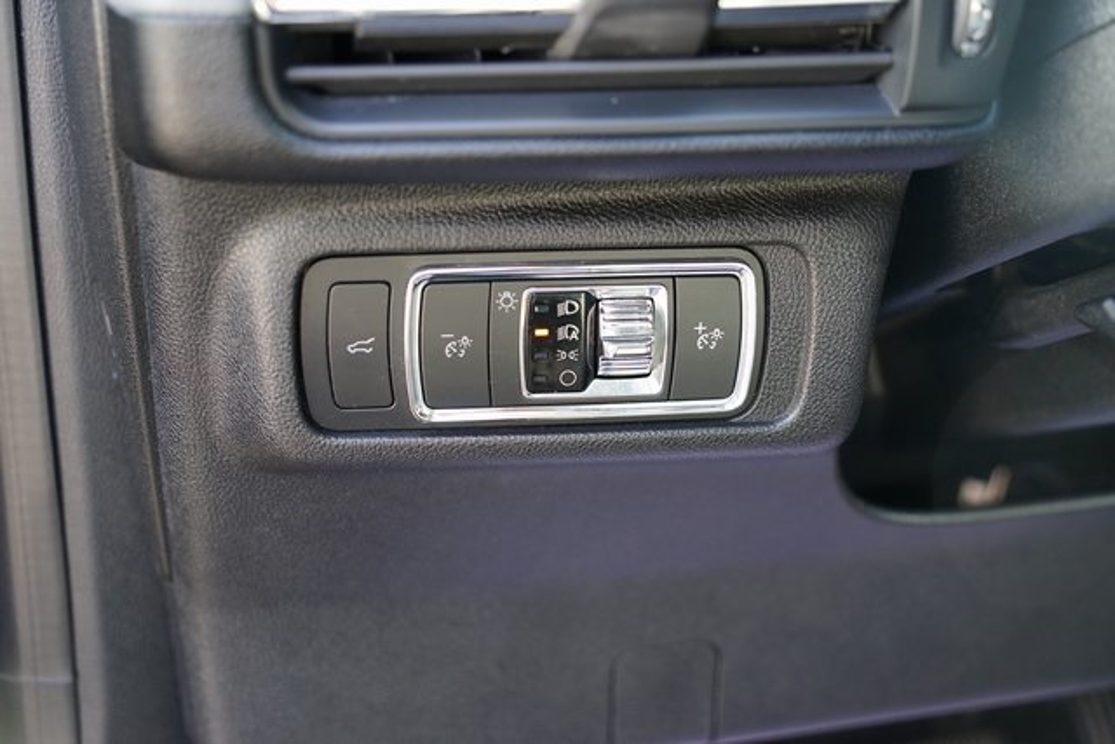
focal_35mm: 46
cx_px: 558
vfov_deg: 29.3
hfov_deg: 42.7
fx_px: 1425
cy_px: 372
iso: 640
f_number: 4
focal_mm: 46
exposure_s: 1/60
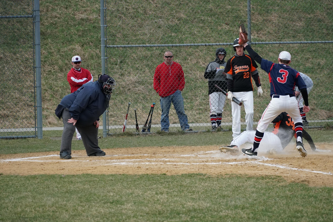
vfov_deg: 6.3
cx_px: 160
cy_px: 114
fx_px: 2021
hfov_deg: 9.4
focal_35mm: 219
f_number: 5.6
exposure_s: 1/2000
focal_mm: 135
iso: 1000
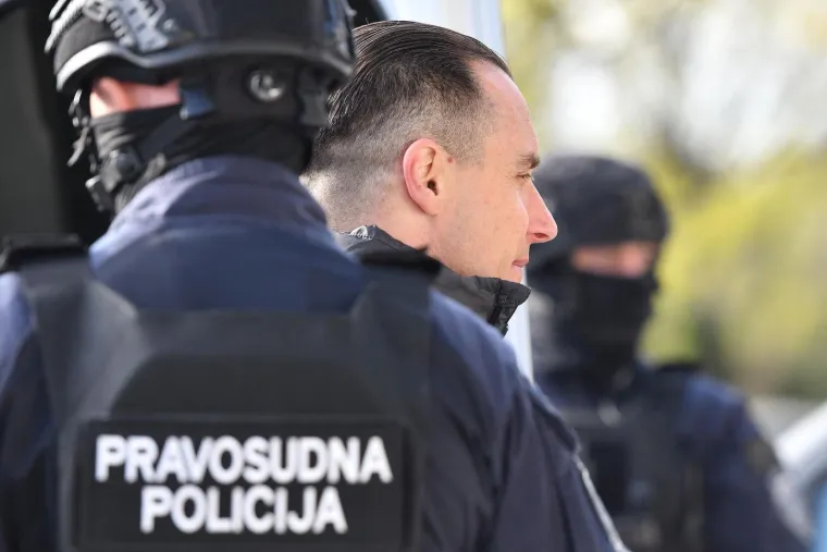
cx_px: 414
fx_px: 4021
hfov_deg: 11.7
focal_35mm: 175
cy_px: 276
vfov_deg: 7.8
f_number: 5
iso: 800
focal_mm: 175
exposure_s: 1/1600
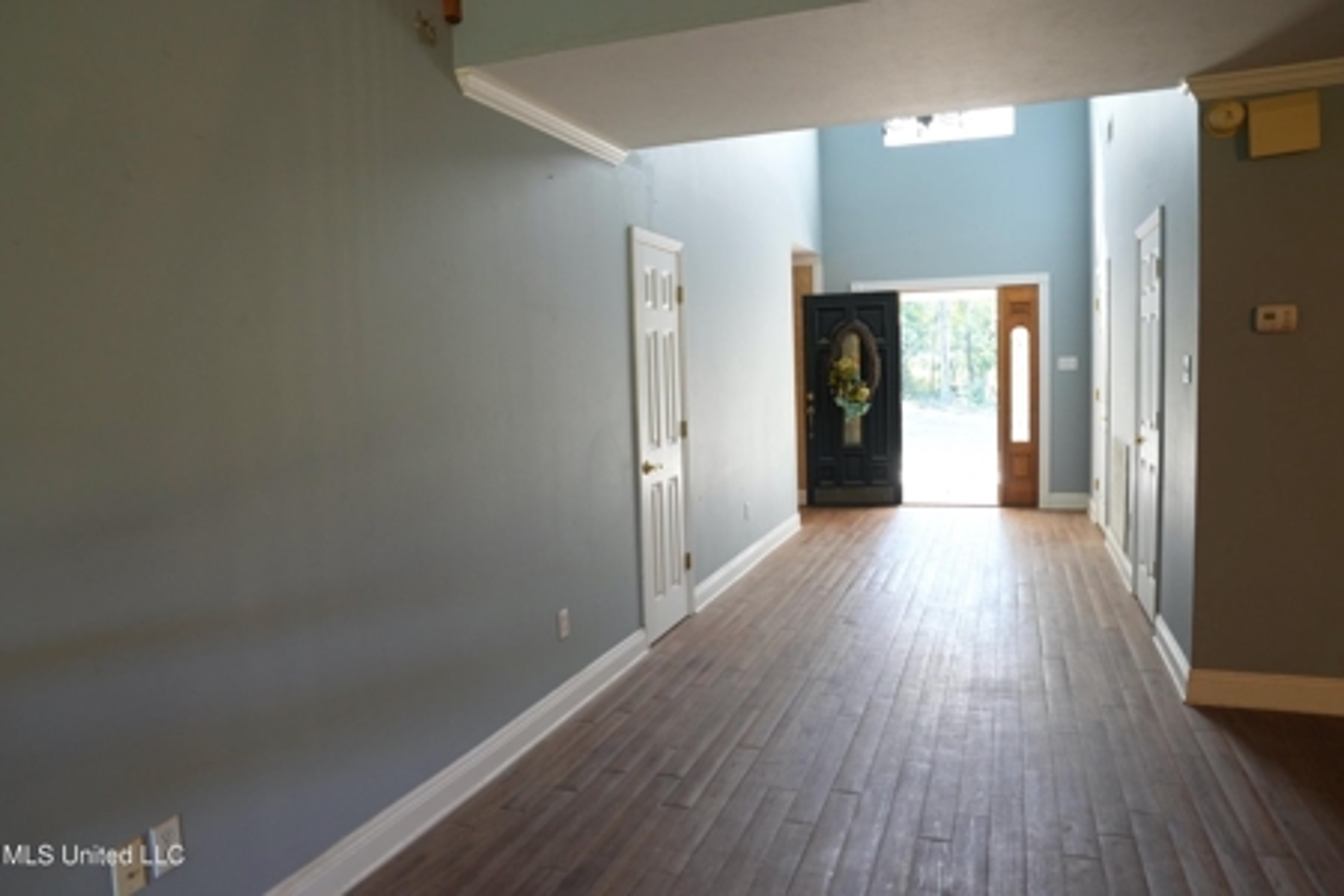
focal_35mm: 24
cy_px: 448
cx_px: 672
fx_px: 896
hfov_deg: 73.7
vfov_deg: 53.1
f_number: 5.6
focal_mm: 24
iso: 1250
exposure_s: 1/50
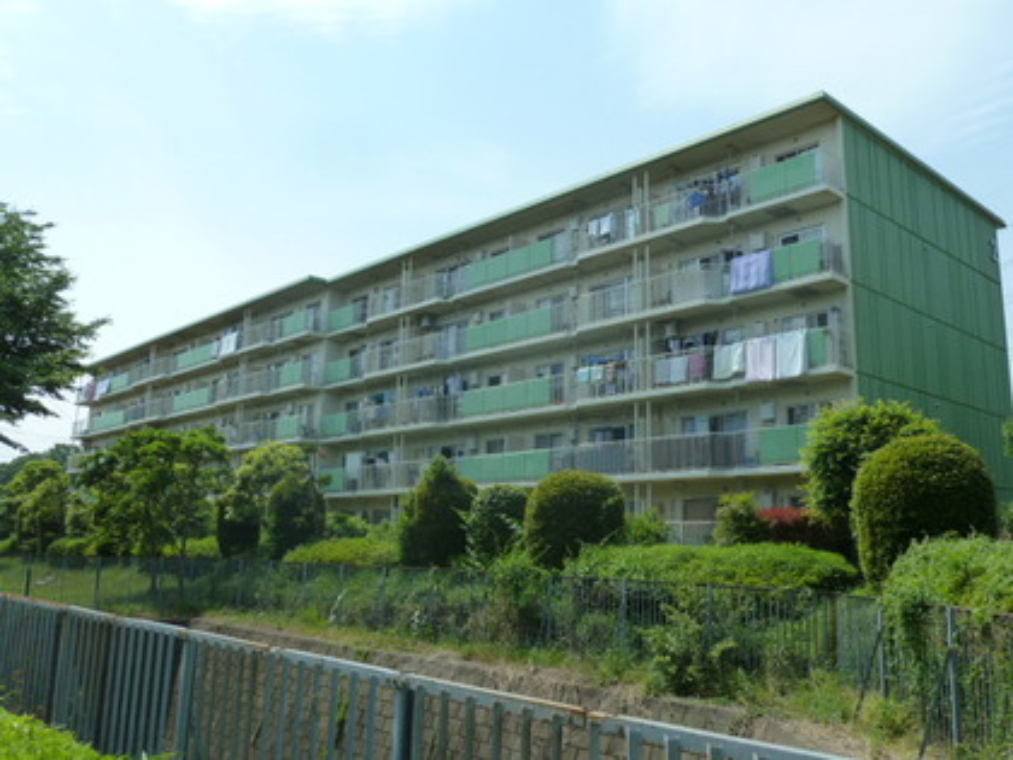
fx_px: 878
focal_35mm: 30
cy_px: 380
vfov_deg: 46.8
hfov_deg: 60.0
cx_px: 506
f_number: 4.5
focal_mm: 5
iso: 125
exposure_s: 1/500
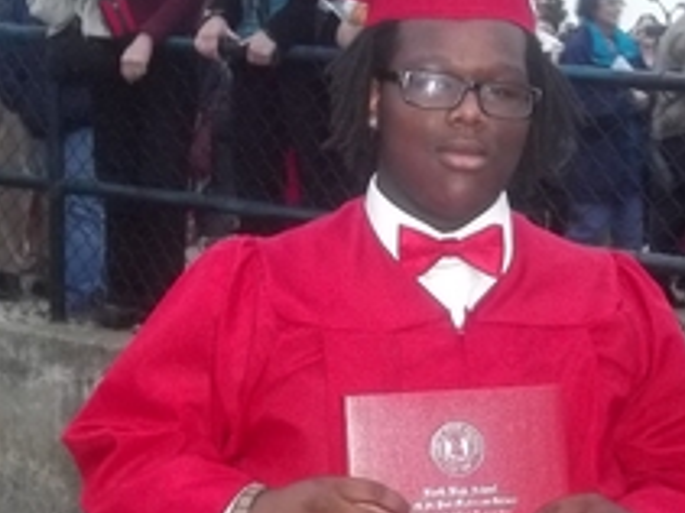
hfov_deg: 21.5
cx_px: 328
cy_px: 295
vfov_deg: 16.2
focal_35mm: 91
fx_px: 1800
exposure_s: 1/30
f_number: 2.9
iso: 250
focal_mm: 5.7
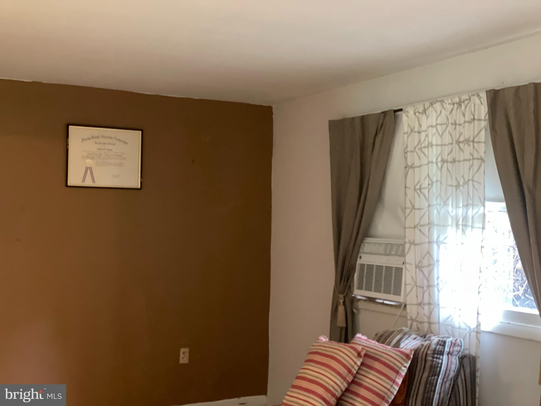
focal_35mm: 52
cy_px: 203
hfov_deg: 36.8
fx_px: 813
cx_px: 270
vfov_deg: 28.0
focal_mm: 6
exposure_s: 1/20
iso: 500
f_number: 2
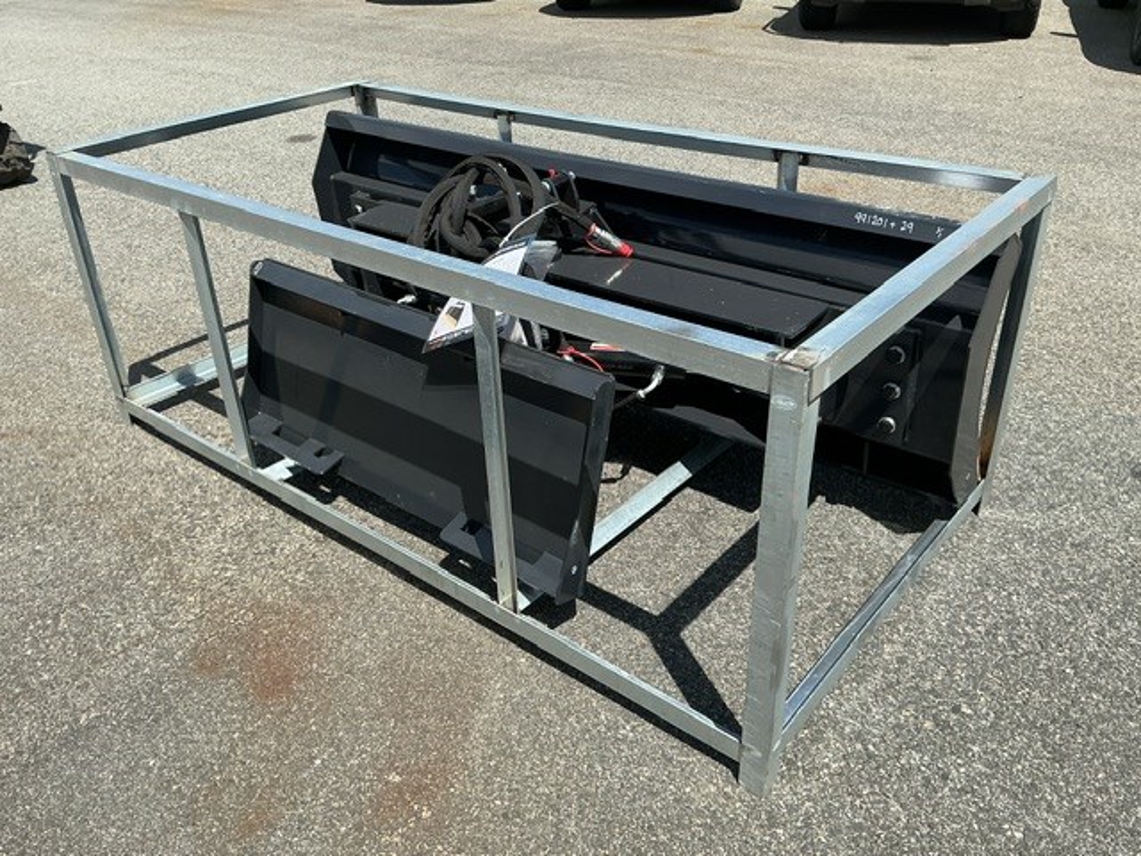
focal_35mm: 29
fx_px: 956
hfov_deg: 61.7
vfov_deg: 48.2
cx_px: 570
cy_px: 428
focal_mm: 3
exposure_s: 1/1730
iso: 25
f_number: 1.8
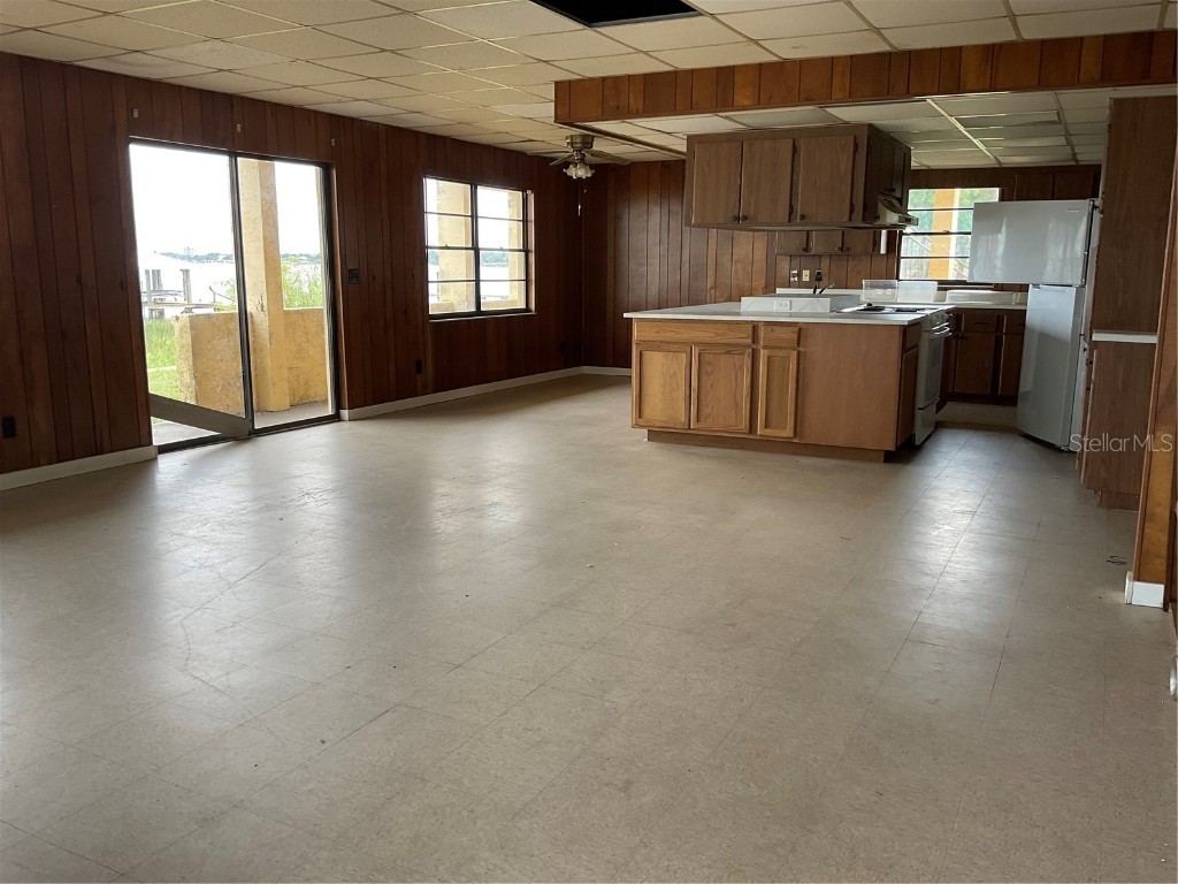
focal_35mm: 29
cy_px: 442
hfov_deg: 61.7
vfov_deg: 48.2
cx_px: 589
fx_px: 987
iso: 50
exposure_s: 1/122
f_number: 1.8
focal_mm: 3
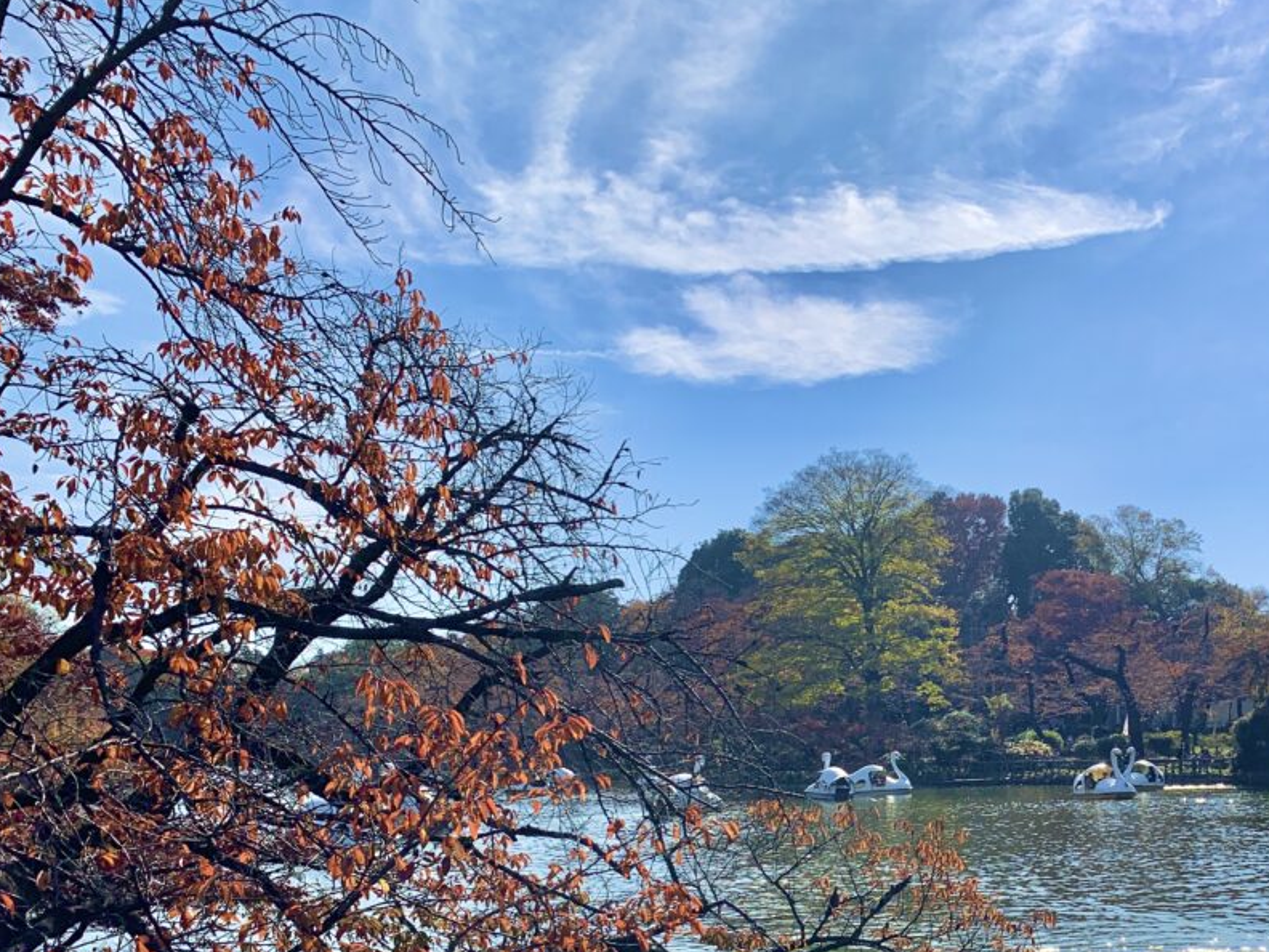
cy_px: 712
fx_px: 1540
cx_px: 1009
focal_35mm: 42
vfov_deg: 33.7
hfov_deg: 42.8
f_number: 1.8
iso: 25
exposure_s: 1/4673
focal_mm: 4.25
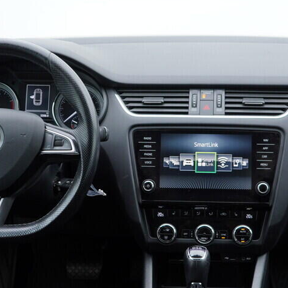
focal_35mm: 66
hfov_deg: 26.0
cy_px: 140
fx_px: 621
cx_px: 181
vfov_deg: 26.1
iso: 125
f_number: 2.8
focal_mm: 24
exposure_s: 1/40
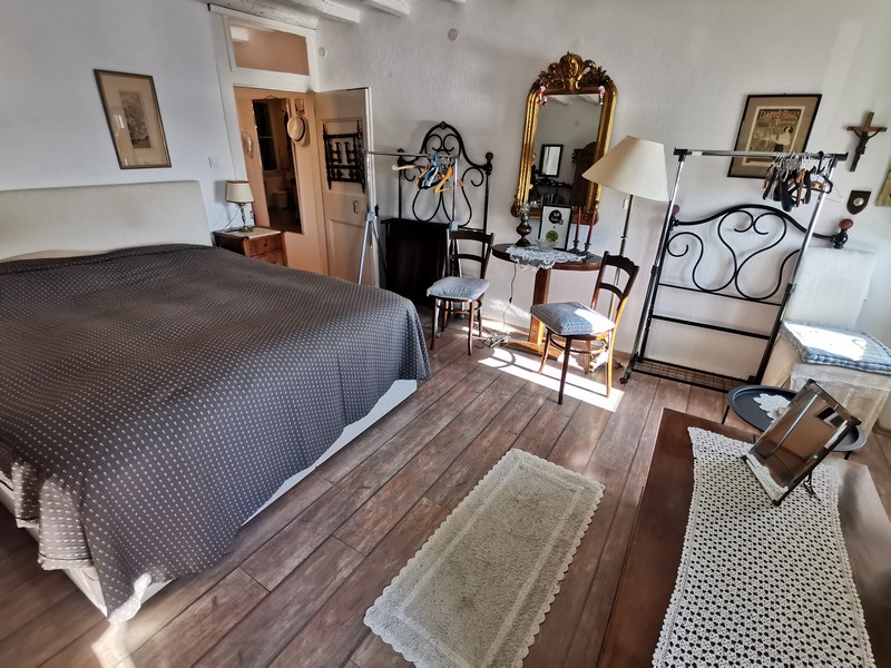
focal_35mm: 17
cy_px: 334
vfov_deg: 74.7
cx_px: 446
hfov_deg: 91.0
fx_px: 438
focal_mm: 2.23
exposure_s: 1/100
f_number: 2.2
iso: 100
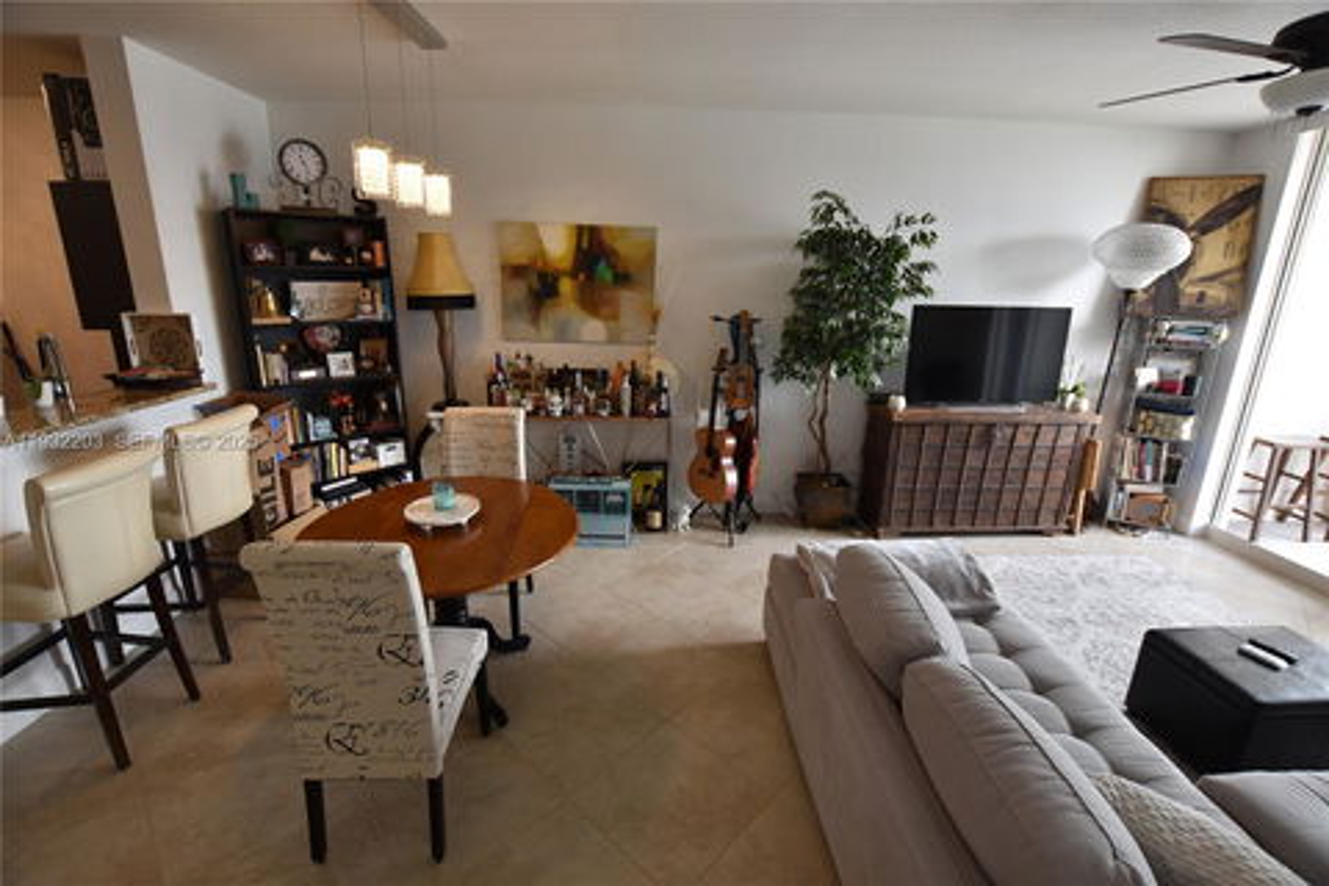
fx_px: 554
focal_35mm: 15
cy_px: 443
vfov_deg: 77.3
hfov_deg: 100.4
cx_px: 664
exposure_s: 1/80
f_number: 4.5
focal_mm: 10
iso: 400
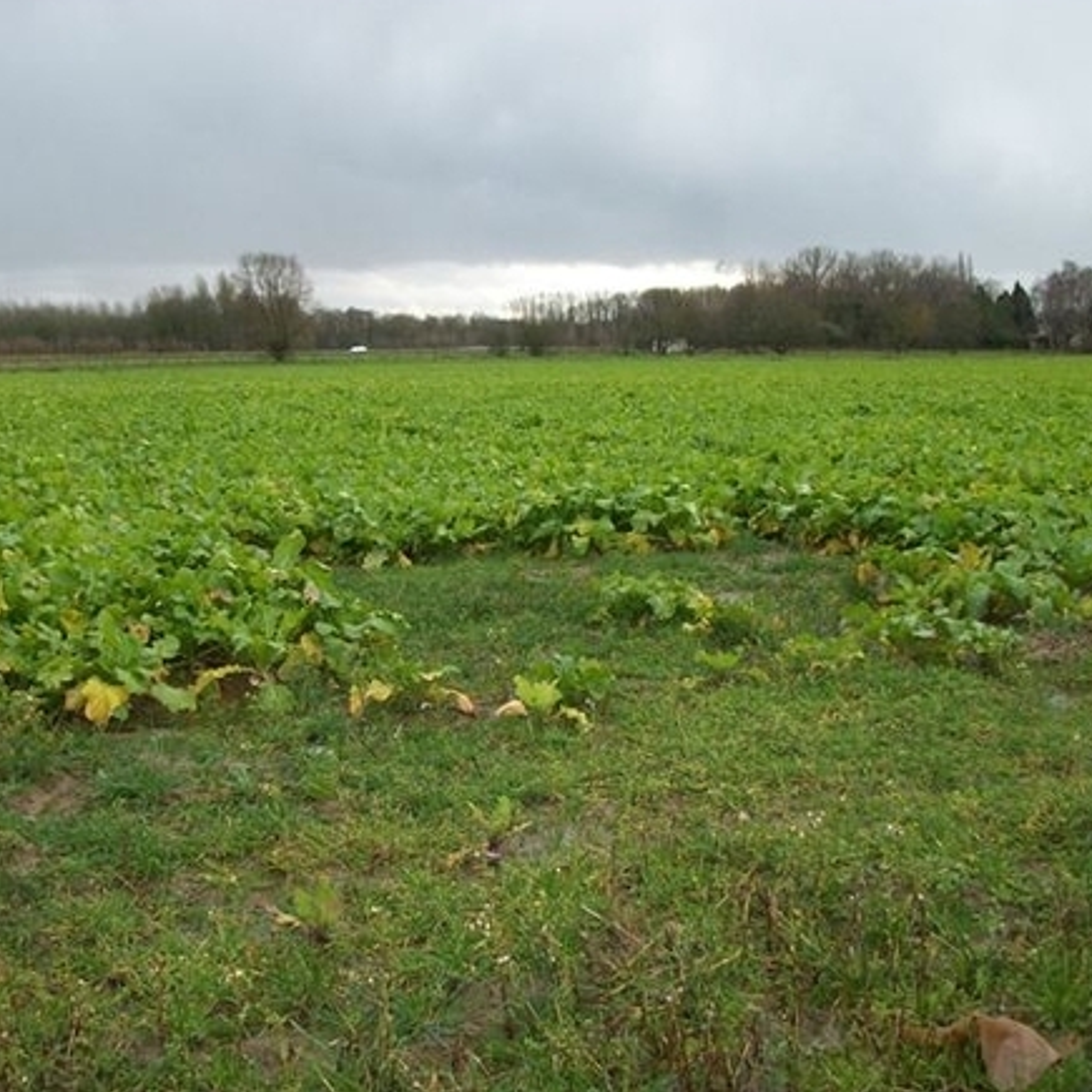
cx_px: 449
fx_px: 1392
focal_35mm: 39
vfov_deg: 42.8
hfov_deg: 42.7
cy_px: 532
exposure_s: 1/125
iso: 115
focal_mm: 5.7
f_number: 2.9
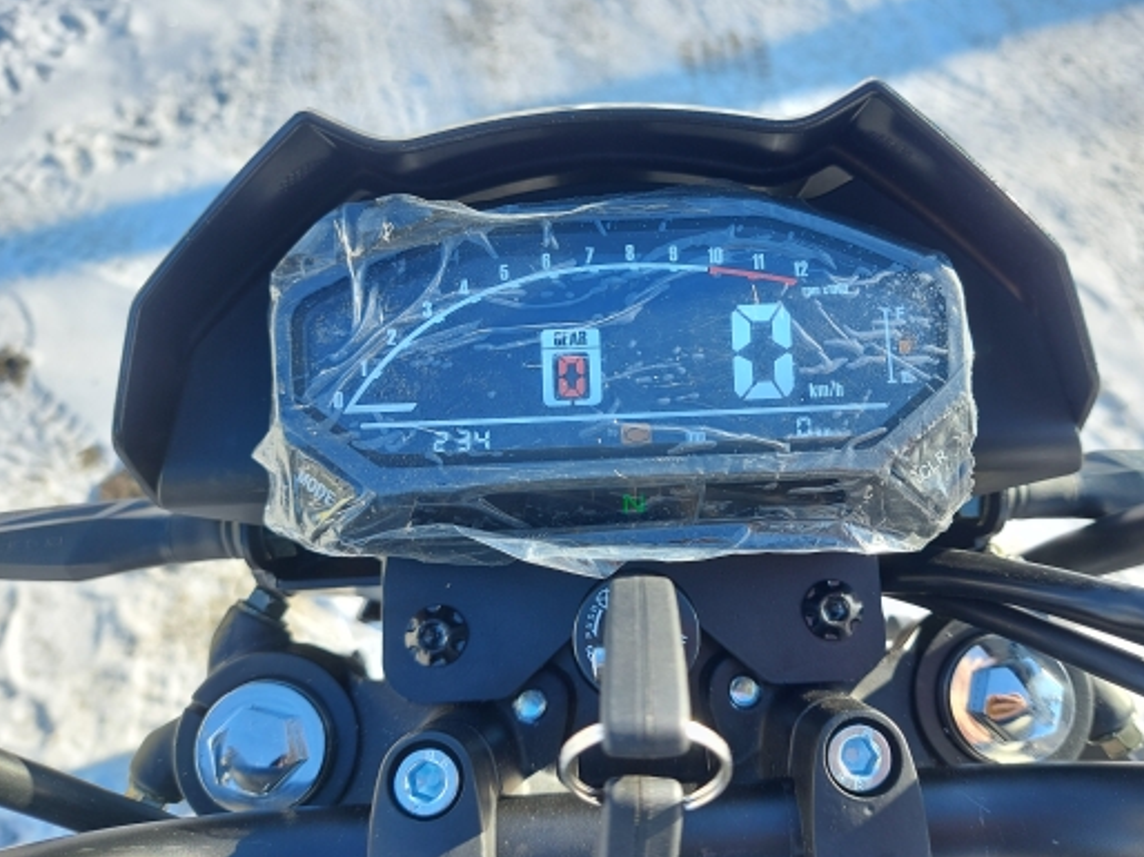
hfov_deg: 65.1
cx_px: 639
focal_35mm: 27
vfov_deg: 51.3
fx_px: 892
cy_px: 456
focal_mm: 5.23
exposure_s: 1/246
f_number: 1.8
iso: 40
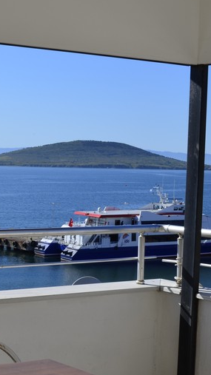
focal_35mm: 76
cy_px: 229
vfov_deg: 27.8
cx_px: -58
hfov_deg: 15.2
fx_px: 756
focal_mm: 24
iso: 100
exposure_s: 1/180
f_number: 11
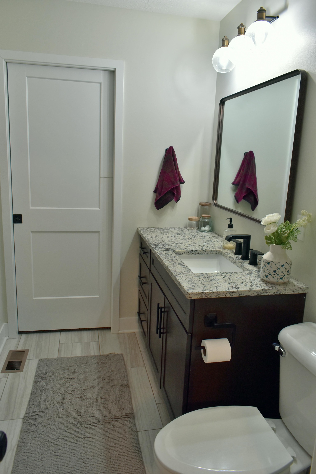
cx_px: 158
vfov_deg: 67.4
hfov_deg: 47.9
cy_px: 237
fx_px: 355
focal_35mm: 27
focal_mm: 18
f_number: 7.1
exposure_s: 1/25
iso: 400
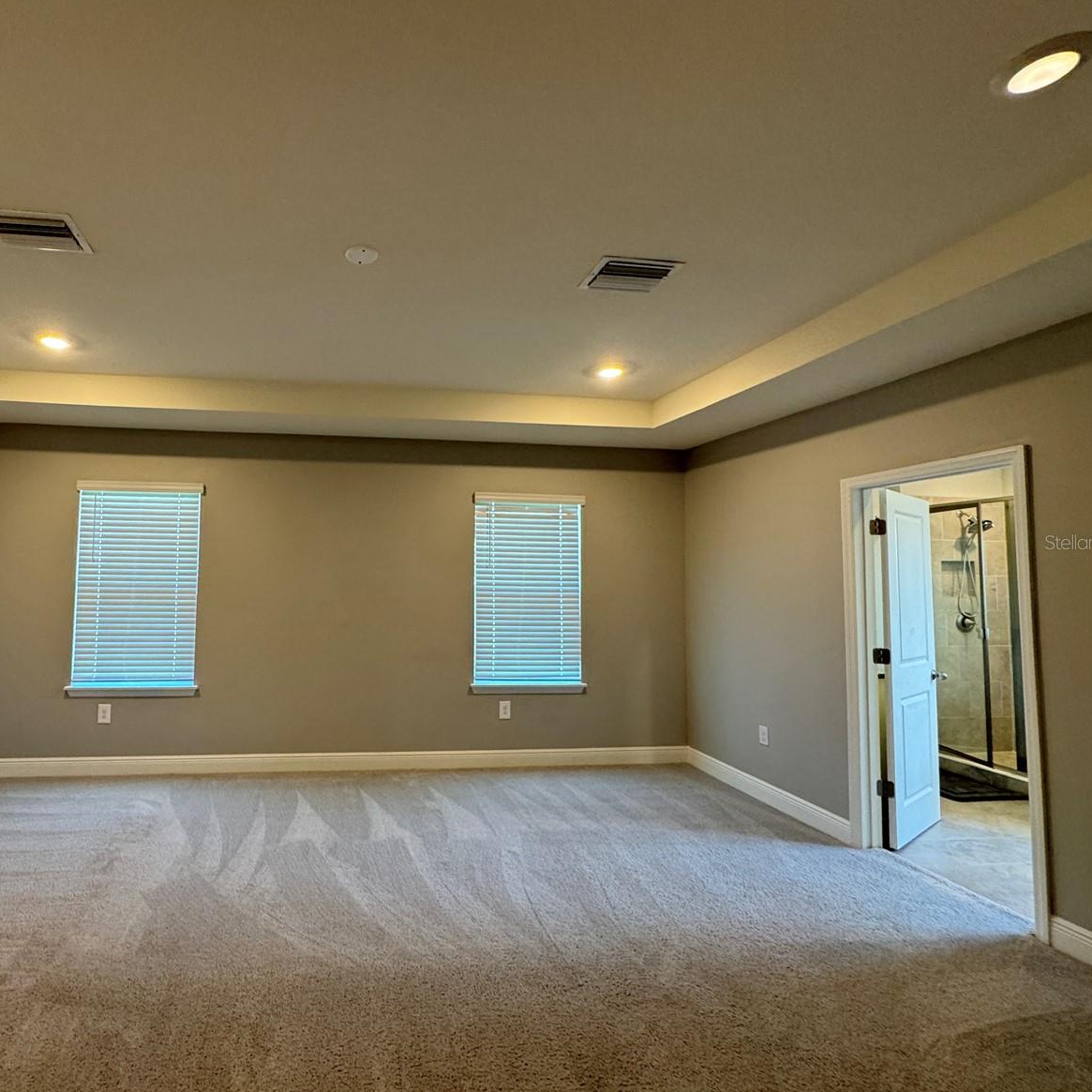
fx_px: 607
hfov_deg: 81.7
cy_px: 542
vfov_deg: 84.0
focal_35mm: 17
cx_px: 383
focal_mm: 2.22
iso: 250
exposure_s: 1/60
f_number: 2.2
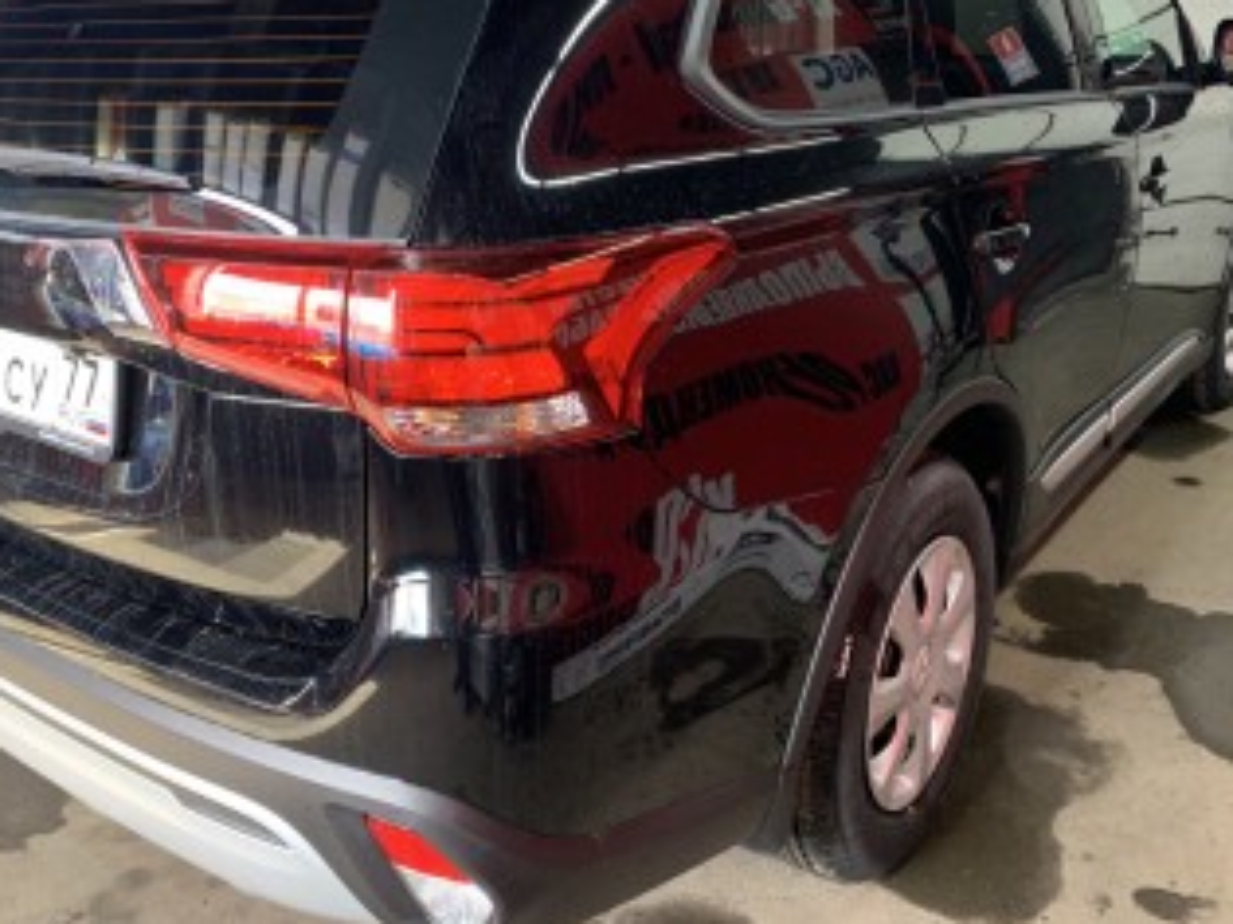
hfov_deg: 55.3
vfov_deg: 42.7
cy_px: 360
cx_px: 579
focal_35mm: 33
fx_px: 1175
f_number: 1.8
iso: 320
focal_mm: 4.25
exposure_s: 1/60
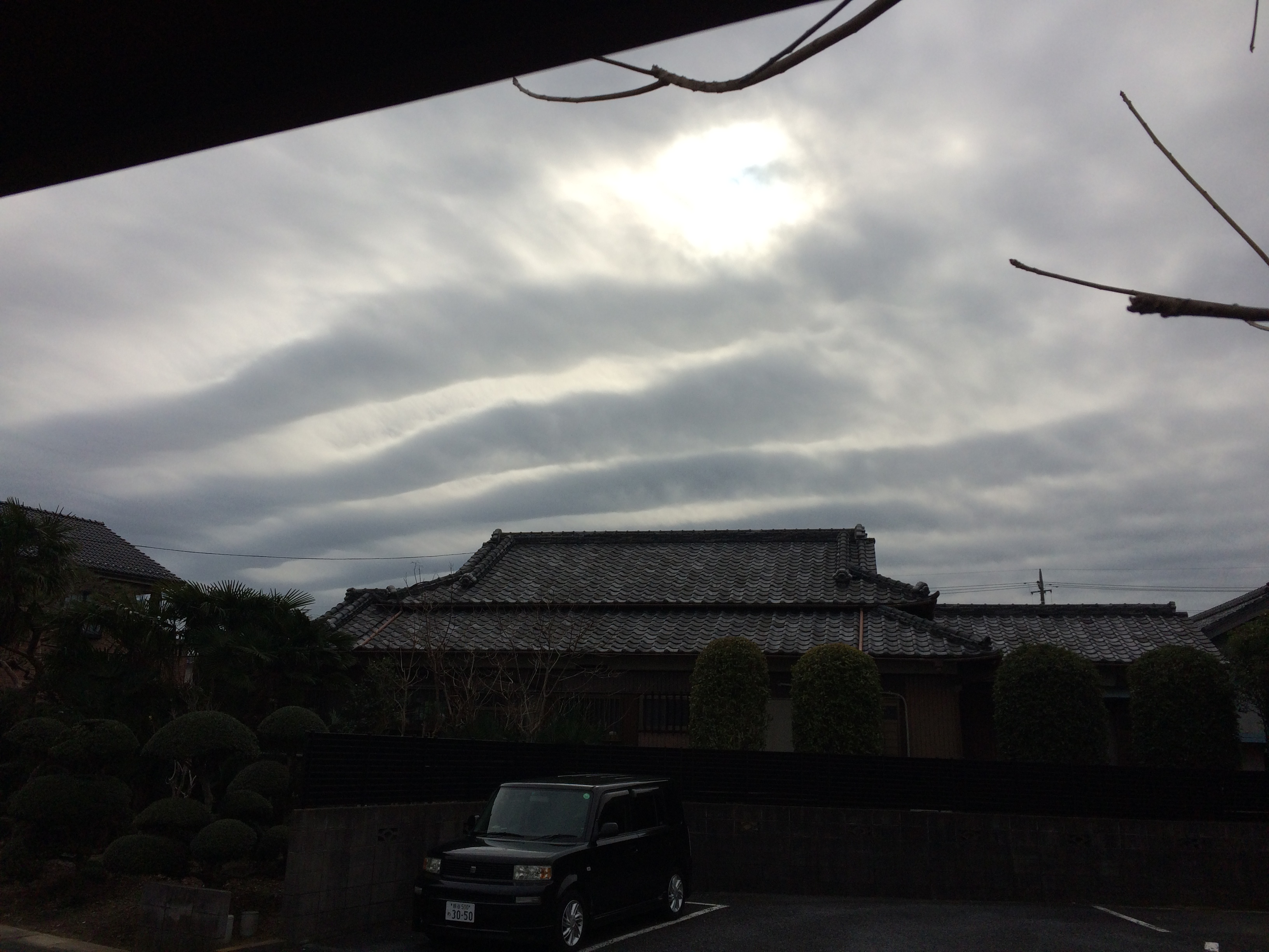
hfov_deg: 61.7
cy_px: 476
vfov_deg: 48.2
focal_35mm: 29
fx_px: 1063
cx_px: 634
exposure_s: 1/5882
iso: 40
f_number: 2.2
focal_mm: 4.15
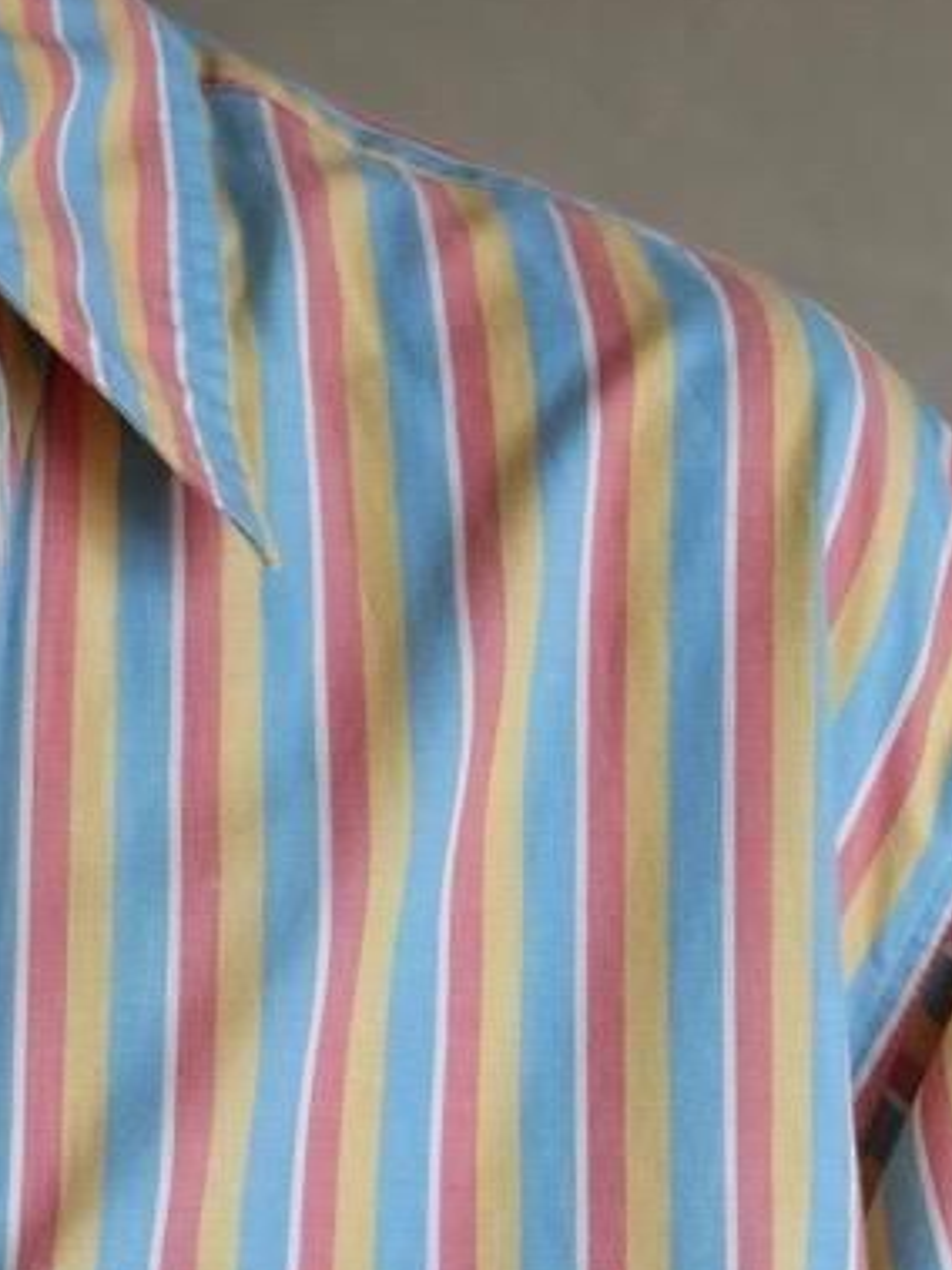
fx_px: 6274
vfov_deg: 11.5
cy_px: 1084
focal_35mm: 171
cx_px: 469
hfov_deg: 8.7
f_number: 3.9
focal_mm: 38
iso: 400
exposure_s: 1/100
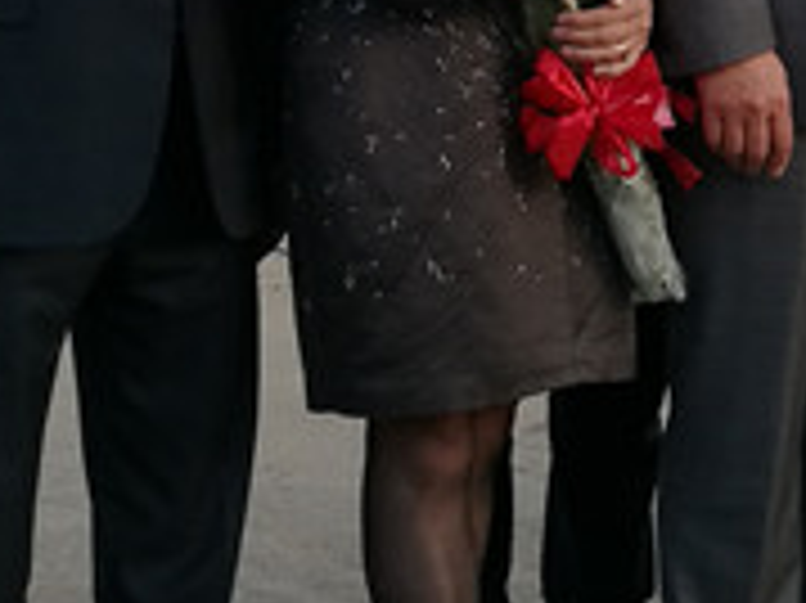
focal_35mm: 121
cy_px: -333
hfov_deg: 15.9
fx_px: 2815
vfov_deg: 11.7
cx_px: 869
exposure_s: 1/145
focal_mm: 4.5
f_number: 2.2
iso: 50
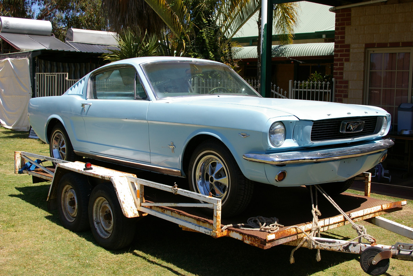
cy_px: 138
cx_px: 206
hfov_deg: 46.4
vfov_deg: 31.9
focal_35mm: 42
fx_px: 482
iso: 200
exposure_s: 1/350
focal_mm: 28
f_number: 8
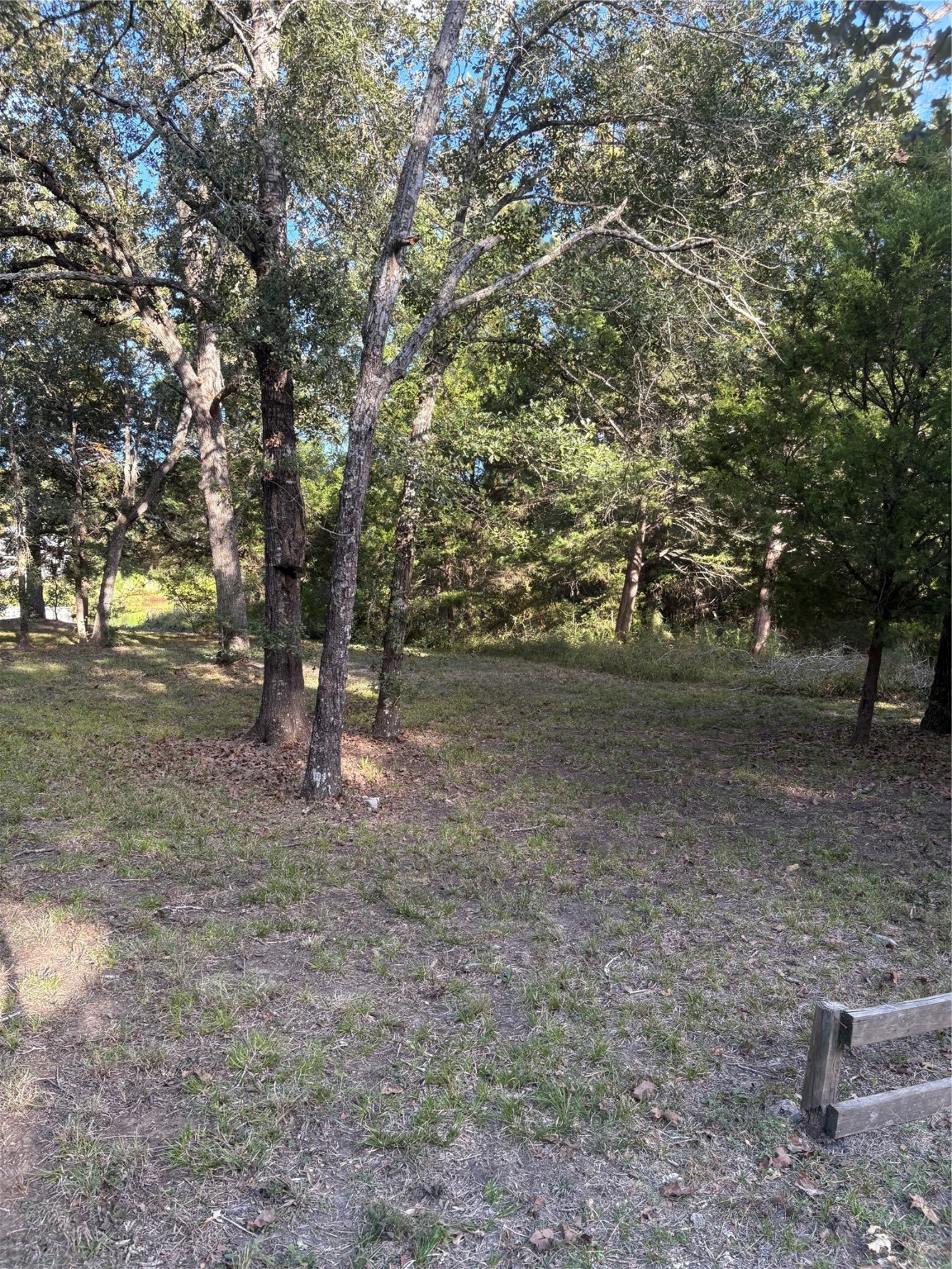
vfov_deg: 67.3
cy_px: 634
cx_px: 476
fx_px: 953
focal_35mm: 26
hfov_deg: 53.1
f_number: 1.6
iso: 64
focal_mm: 5.96
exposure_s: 1/244
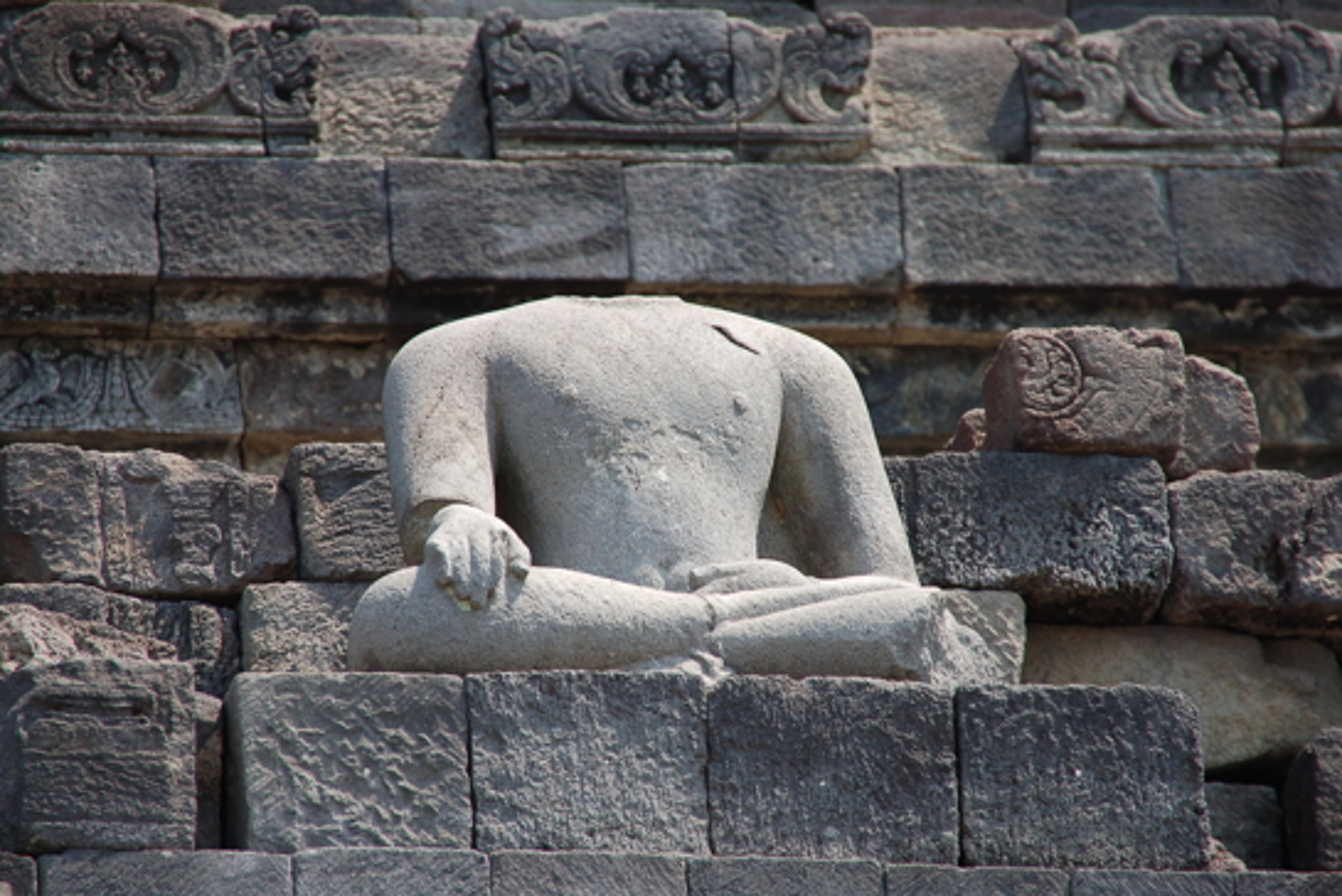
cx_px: 670
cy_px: 448
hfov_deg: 5.4
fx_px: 14098
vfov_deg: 3.6
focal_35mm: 378
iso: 200
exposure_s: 1/200
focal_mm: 250
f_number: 6.3
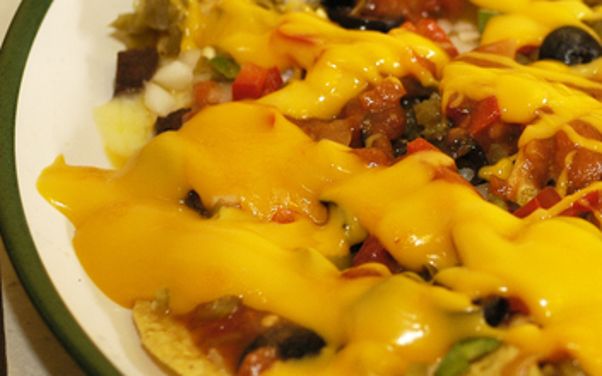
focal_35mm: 167
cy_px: 120
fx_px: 2740
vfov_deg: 7.9
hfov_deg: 12.4
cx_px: 564
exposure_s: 1/125
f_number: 2.8
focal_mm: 55
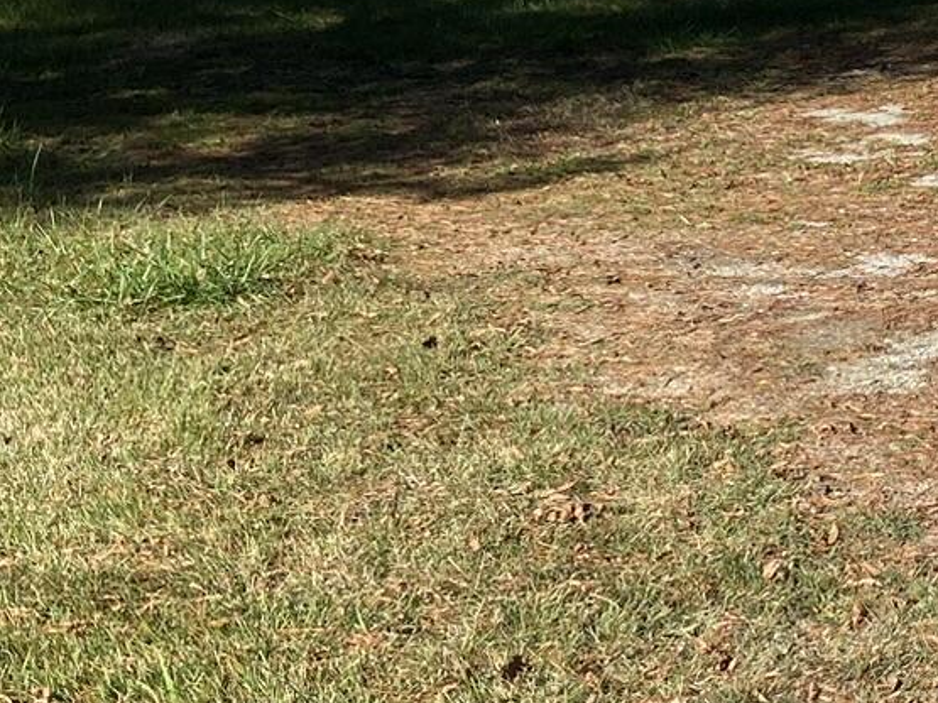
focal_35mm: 96
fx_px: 2601
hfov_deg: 19.2
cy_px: 59
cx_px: 1134
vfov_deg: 15.2
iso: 32
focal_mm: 4.25
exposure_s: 1/1961
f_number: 1.8
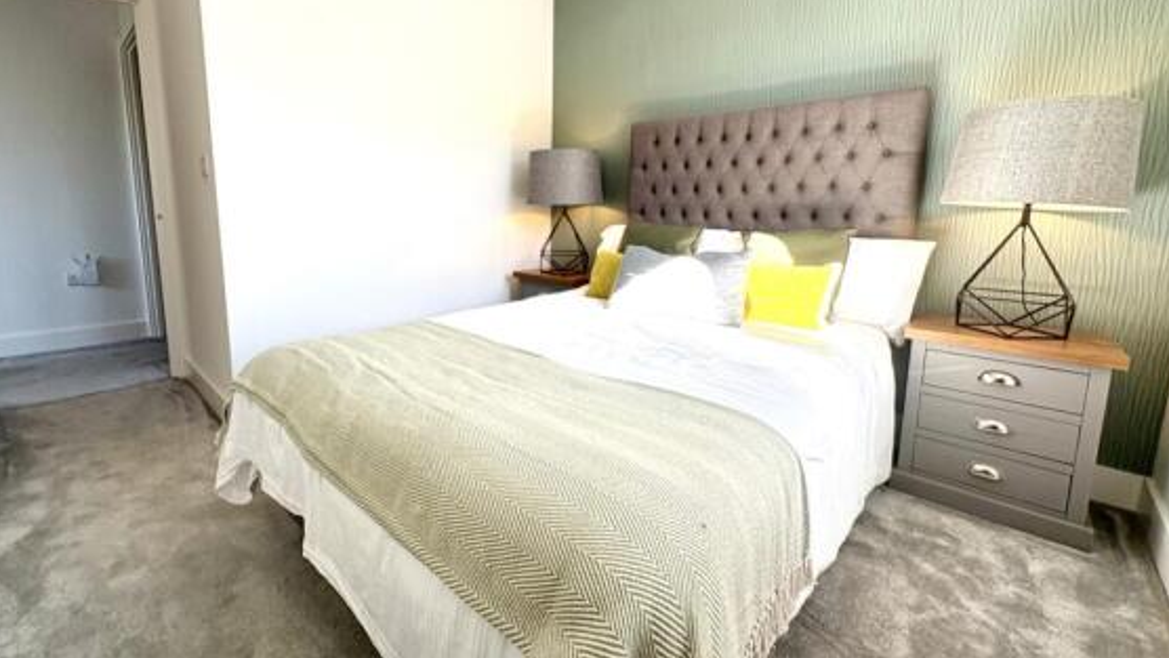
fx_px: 496
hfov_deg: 99.3
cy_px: 281
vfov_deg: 66.8
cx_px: 562
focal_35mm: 16
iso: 80
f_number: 2.2
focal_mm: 2.22
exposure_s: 1/135
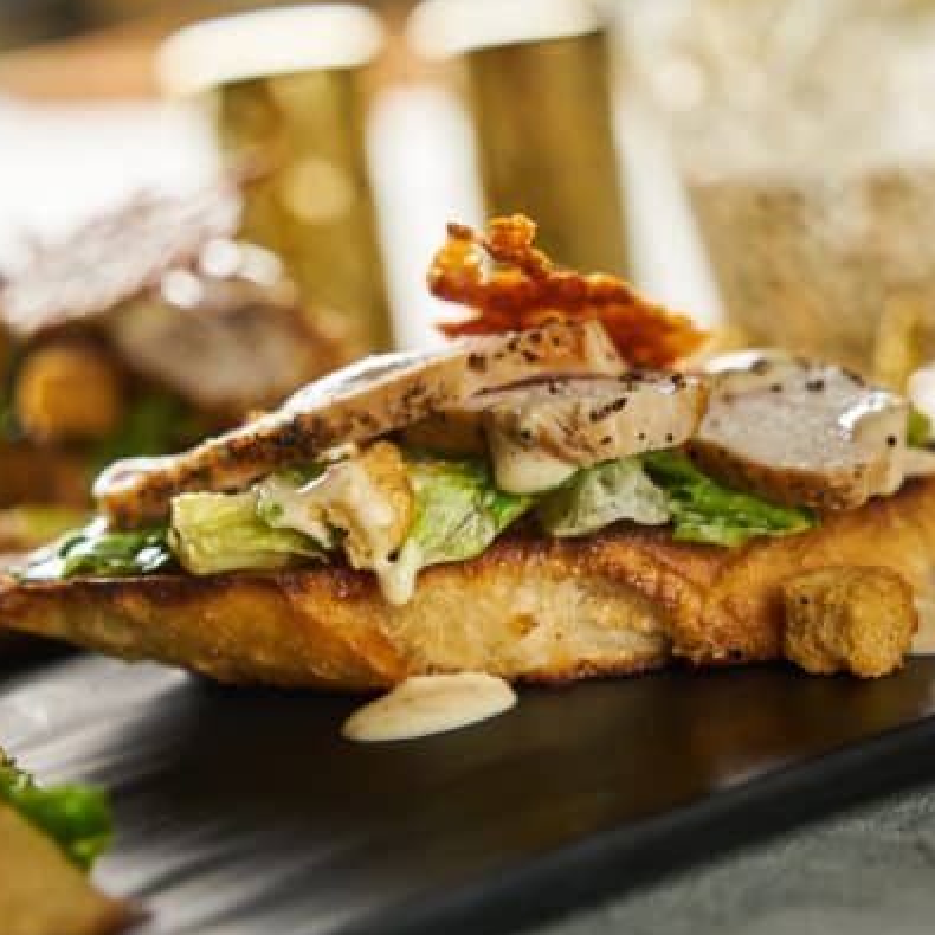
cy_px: 471
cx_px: 549
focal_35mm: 111
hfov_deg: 15.7
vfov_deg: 15.7
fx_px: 3392
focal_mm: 86
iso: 800
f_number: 5
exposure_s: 1/160
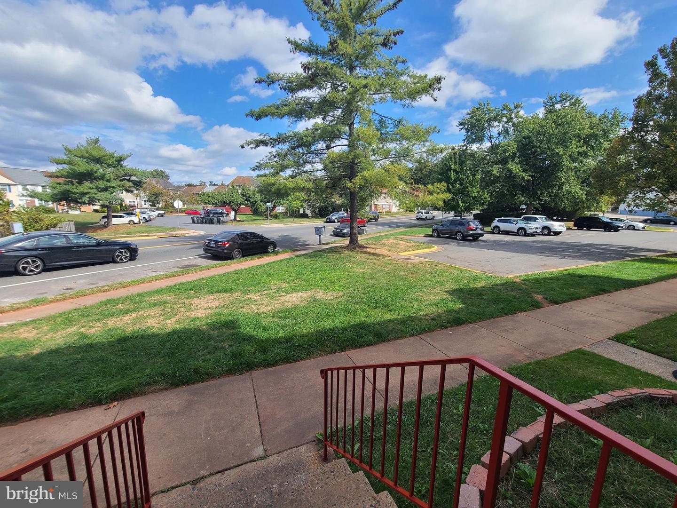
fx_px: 254
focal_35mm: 13
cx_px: 338
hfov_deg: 106.2
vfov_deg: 89.9
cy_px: 254
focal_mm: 2.2
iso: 50
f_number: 2.2
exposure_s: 1/1105
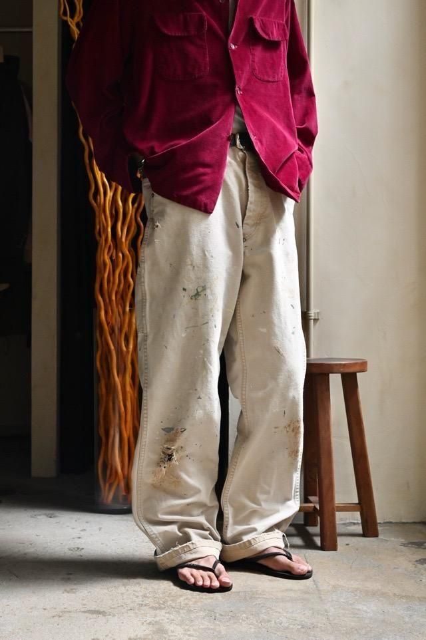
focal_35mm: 49
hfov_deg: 27.5
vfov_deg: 40.4
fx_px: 871
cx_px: 213
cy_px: 320
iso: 2500
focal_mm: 49
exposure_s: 1/40
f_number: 6.3
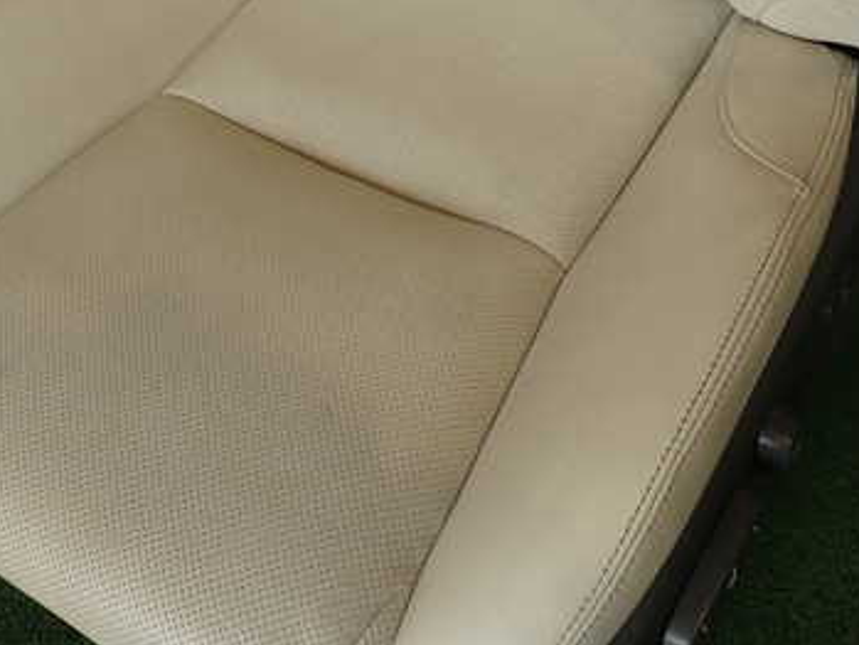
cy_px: 315
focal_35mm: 43
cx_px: 409
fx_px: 1067
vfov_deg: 33.6
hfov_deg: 43.8
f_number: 2.8
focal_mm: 4.5
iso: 100
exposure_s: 1/100
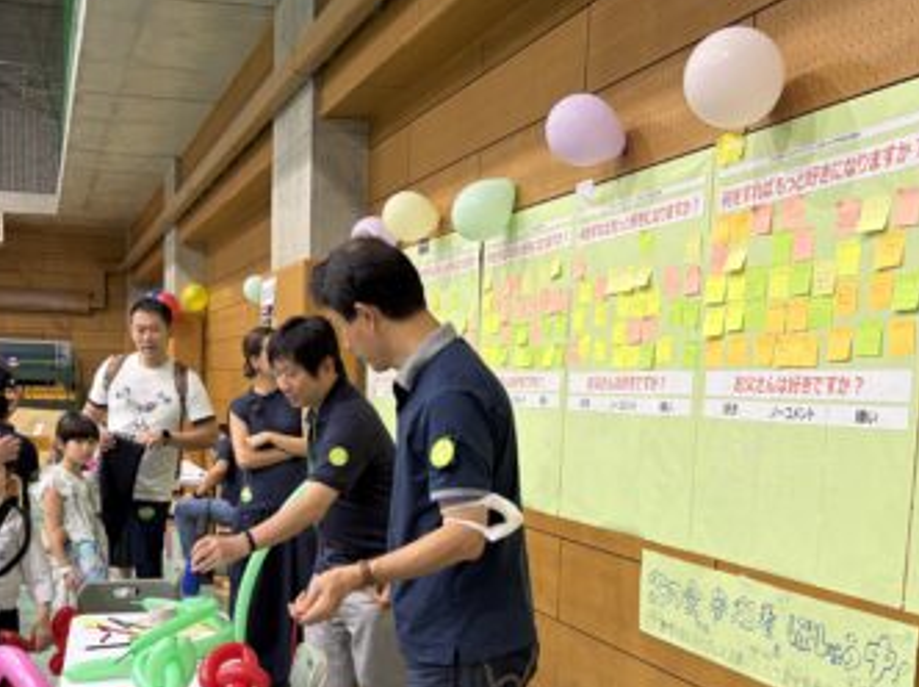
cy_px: 510
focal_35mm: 42
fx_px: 1113
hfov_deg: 44.3
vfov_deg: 33.6
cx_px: 318
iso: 125
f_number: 1.6
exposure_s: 1/50
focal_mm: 5.96
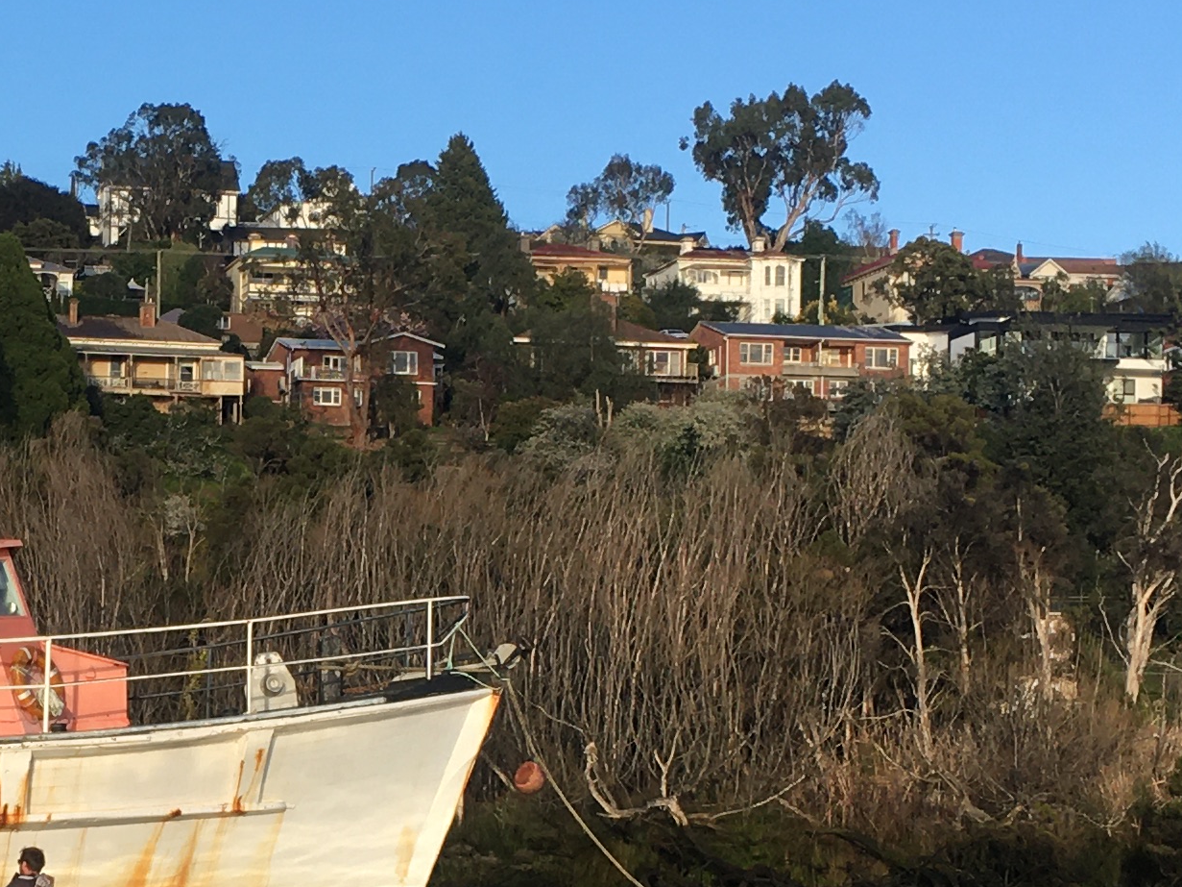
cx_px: 71
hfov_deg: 20.2
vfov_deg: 15.4
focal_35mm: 95
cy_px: 804
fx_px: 3244
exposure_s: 1/663
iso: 25
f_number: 2.2
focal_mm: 4.15
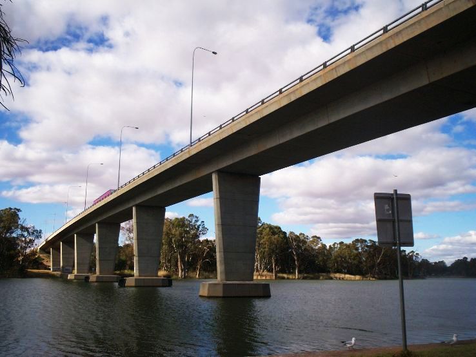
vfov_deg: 39.7
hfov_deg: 51.3
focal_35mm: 36
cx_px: 238
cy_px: 178
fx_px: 495
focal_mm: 5.9
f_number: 4.5
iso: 100
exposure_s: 1/670
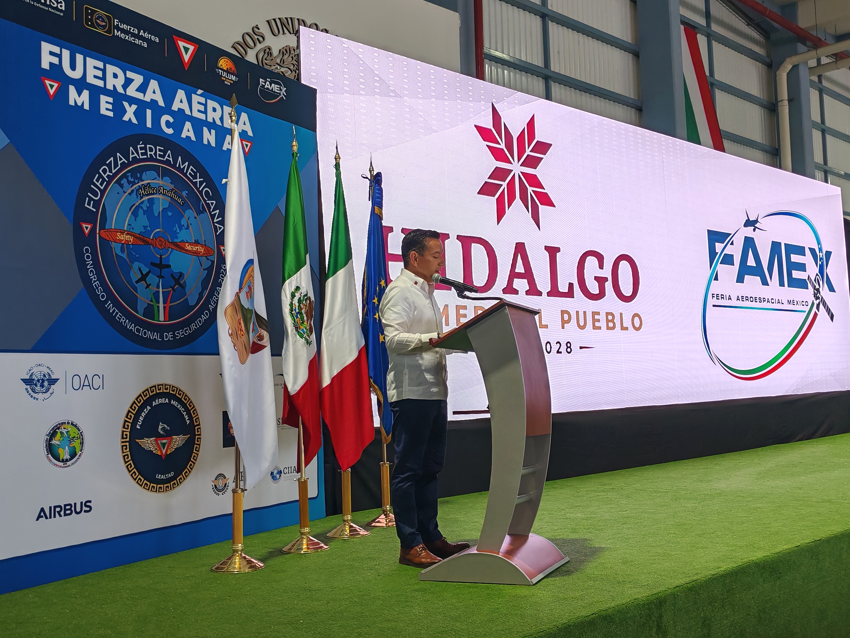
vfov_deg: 36.8
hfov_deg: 47.9
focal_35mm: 39
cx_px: 425
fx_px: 958
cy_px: 319
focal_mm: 5.52
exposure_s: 1/170
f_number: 1.95
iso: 50
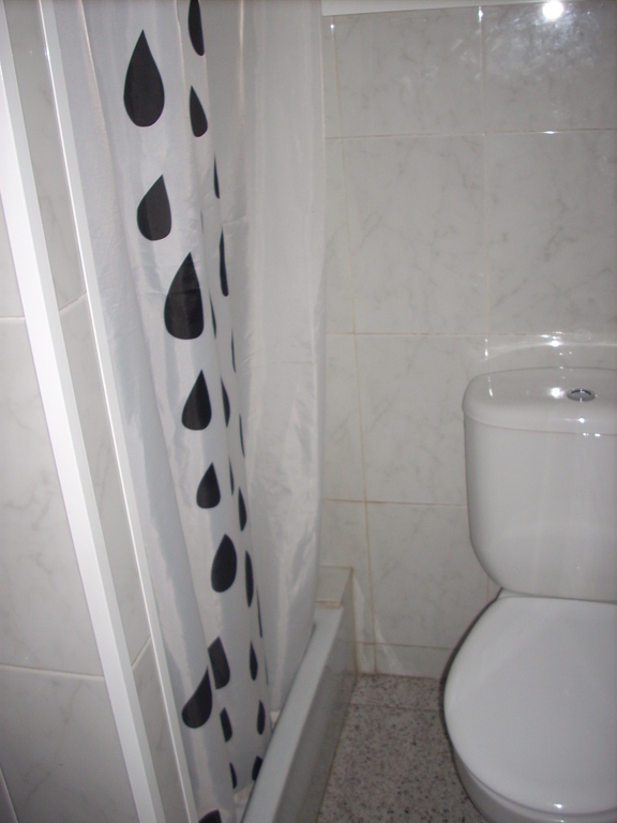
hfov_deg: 38.7
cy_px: 412
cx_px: 308
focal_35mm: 37
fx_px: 879
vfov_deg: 50.1
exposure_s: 1/60
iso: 64
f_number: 2.8
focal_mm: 6.2
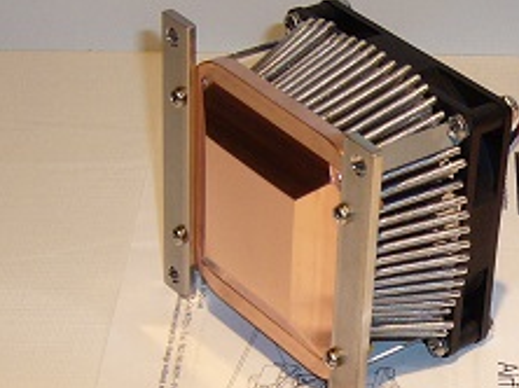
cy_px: 280
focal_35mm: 101
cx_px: 594
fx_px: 1513
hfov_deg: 18.6
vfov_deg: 14.6
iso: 100
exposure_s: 1/30
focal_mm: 5.8
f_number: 2.8
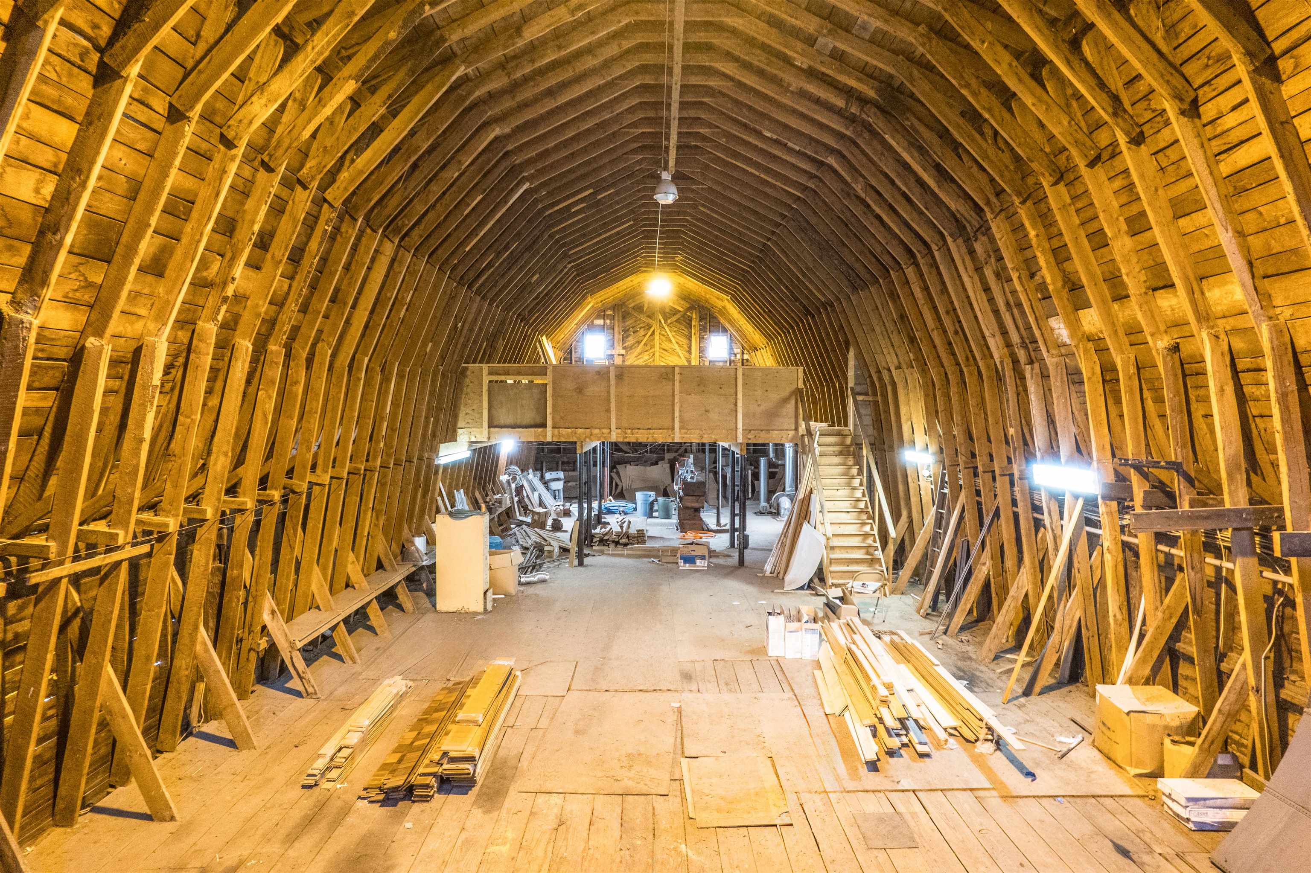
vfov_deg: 57.2
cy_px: 436
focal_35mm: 22
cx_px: 656
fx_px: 801
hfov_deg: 78.6
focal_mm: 8.38
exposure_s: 1/13
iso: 440
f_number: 2.8
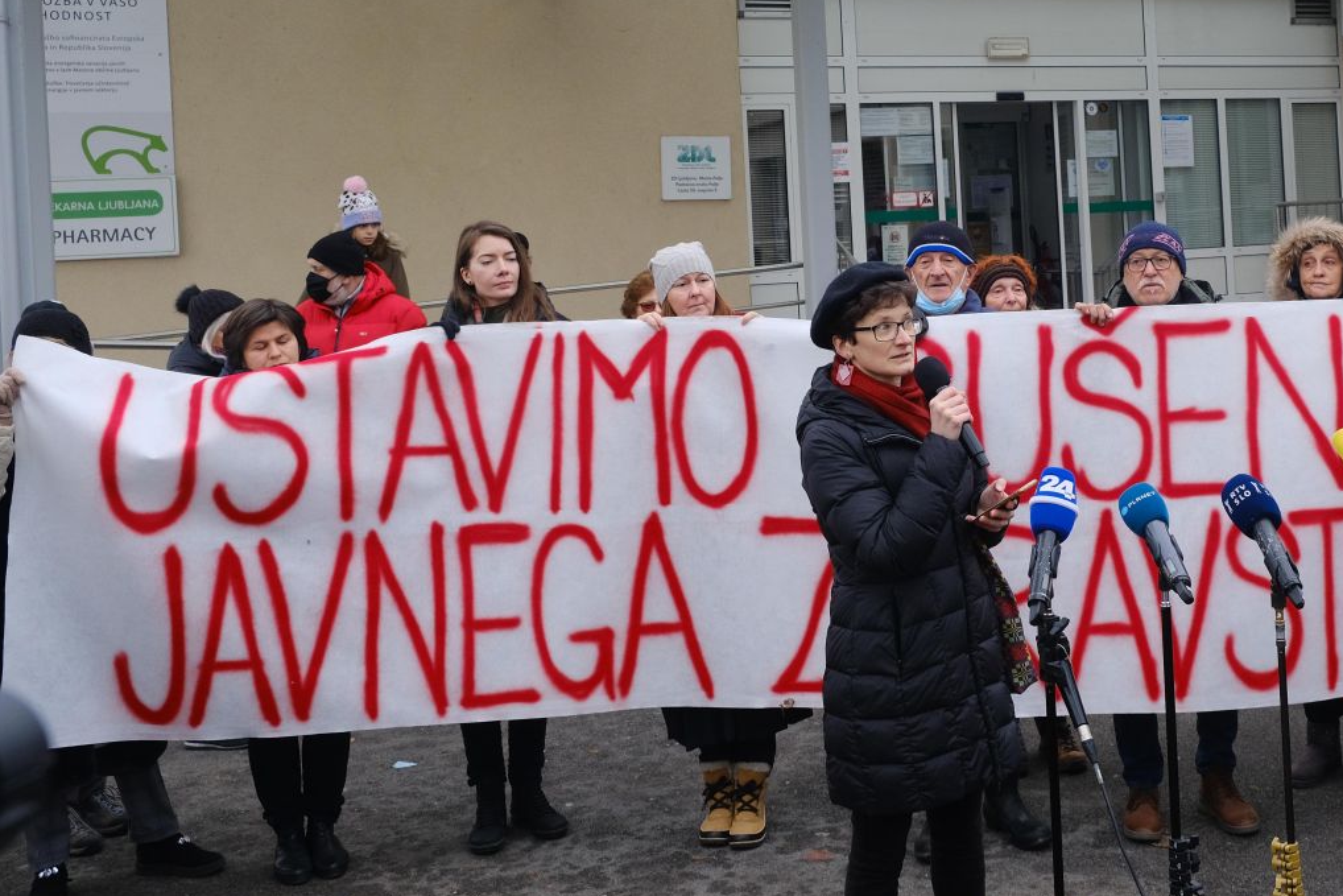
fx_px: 1642
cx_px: 1009
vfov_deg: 30.0
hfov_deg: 43.1
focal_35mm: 44
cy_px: 224
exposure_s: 1/220
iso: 800
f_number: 5.6
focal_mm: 18.8
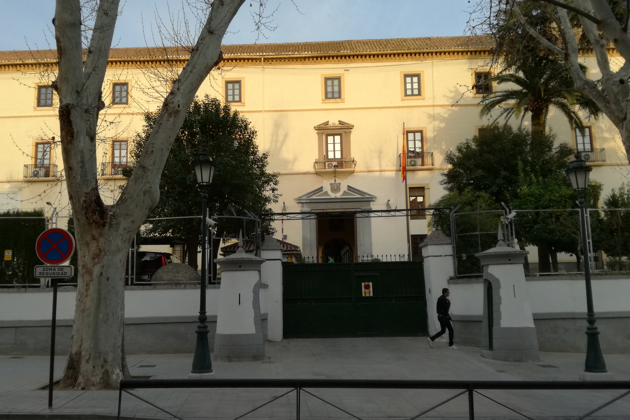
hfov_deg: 61.9
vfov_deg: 43.6
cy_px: 226
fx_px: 525
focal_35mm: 30
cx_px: 298
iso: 50
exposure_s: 1/424
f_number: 2
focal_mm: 3.79
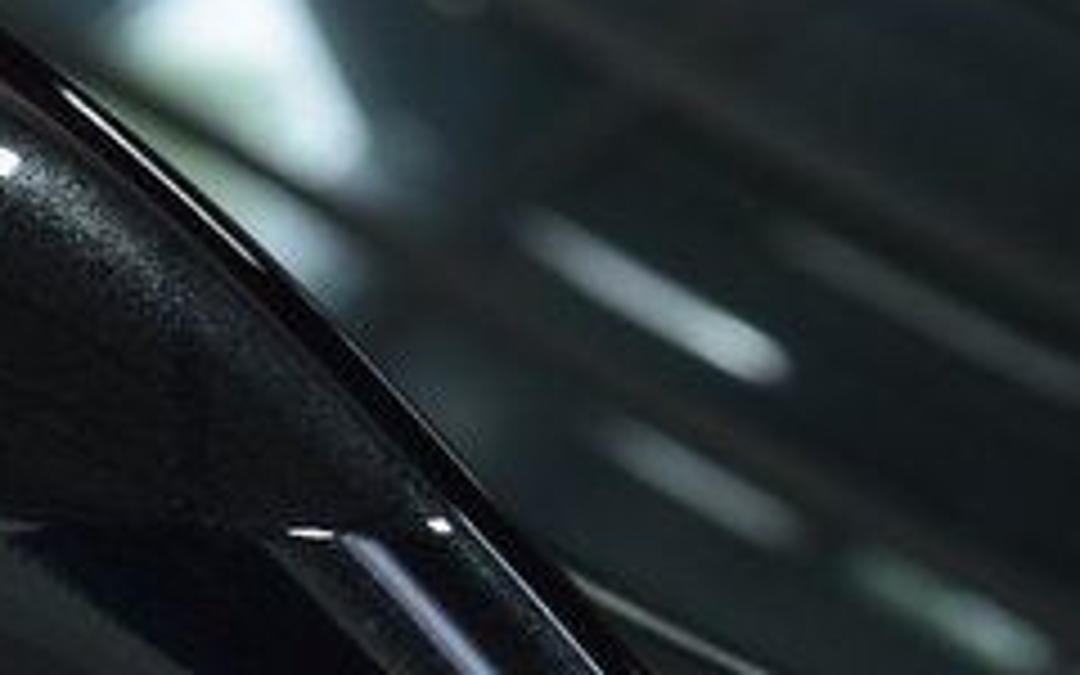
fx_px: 8389
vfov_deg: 4.6
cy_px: 628
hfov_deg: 7.3
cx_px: -58
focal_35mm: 285
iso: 1600
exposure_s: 1/125
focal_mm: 70
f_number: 5
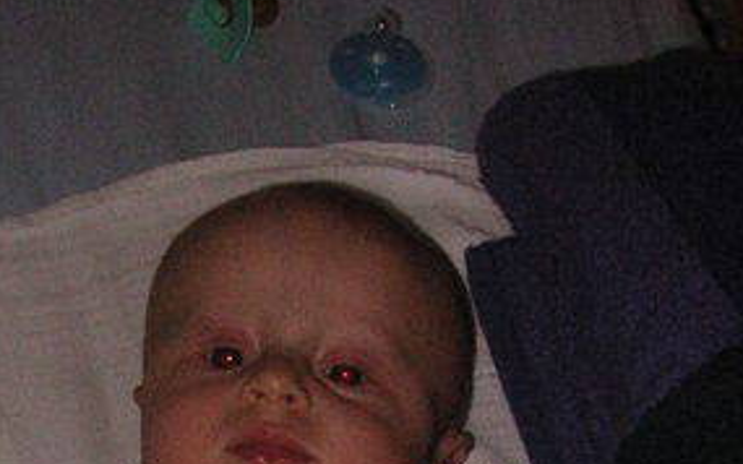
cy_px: 1022
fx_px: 2227
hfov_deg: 18.9
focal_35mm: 110
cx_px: 274
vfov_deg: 10.6
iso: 160
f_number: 2.8
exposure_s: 1/45
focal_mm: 6.1
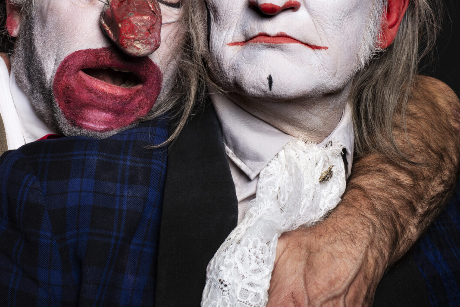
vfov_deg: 15.1
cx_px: 88
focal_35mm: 90
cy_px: 59
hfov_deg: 22.3
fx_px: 1150
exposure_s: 1/200
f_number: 16
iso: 100
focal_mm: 50
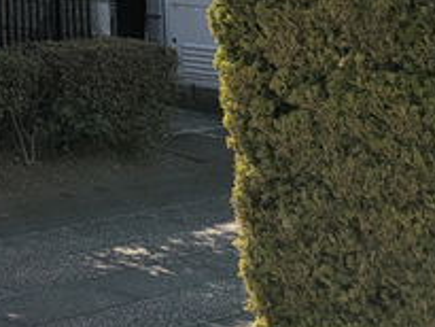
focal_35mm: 116
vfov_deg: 11.7
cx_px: -375
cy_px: -282
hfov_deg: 14.6
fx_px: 1459
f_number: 1.89
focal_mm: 5.43
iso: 51
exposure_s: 1/2155
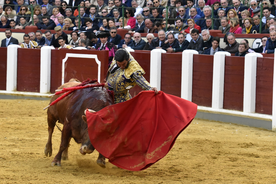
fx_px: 1380
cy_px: 92
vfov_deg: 7.6
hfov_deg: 11.4
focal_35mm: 180
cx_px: 138
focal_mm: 180
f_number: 13
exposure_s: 1/1000
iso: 6400
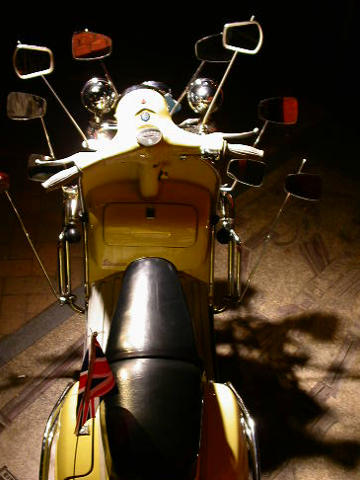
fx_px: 693
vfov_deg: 37.9
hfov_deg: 29.1
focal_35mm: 50
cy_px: 302
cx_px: 151
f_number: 2.6
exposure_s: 1/13.8
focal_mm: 7.85
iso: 100
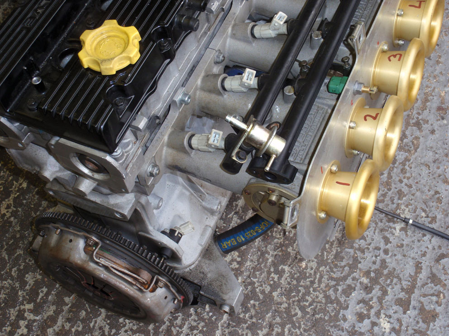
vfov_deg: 30.3
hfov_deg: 39.7
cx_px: 224
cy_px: 168
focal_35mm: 48
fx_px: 623
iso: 64
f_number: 4.2
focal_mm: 8.69
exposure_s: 1/50
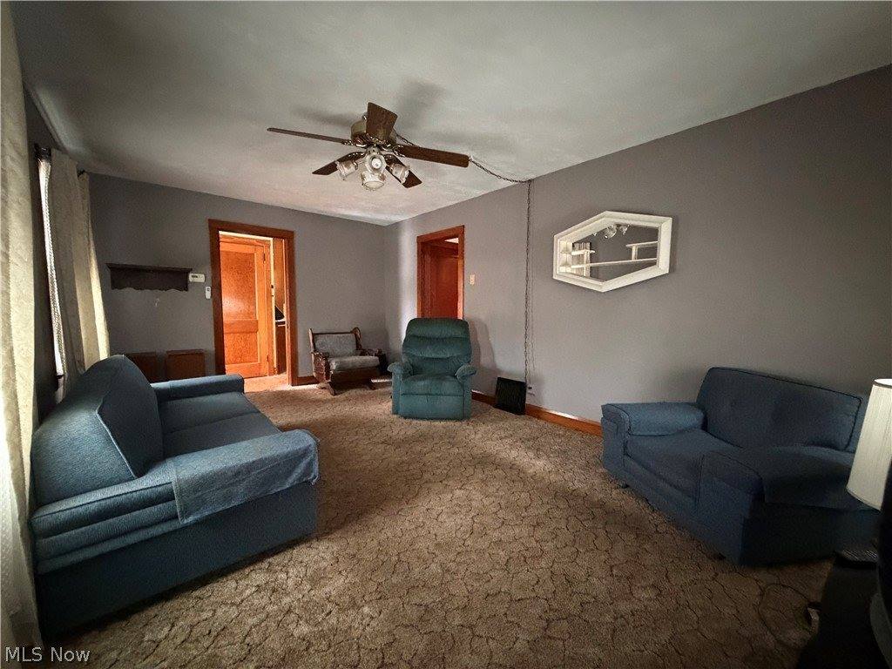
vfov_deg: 85.7
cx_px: 446
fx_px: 361
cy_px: 334
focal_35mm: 14
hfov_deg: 102.1
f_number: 2.2
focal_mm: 2.22
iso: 1600
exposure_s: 1/37
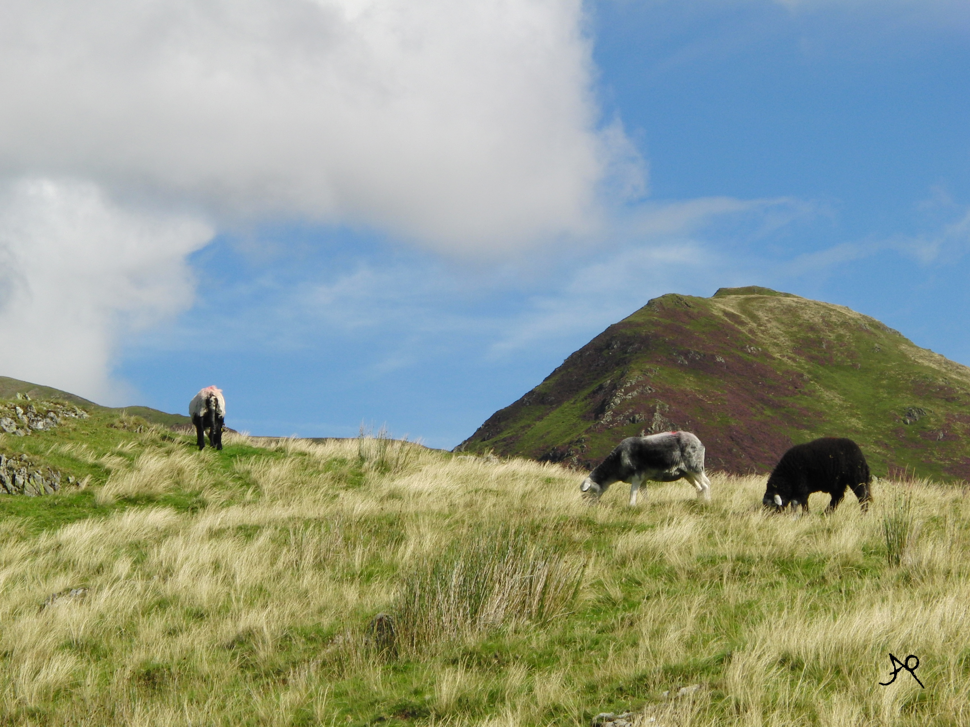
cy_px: 364
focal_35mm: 139
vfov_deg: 10.7
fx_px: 3895
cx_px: 485
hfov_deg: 14.2
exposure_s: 1/400
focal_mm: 24.6
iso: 100
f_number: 7.5
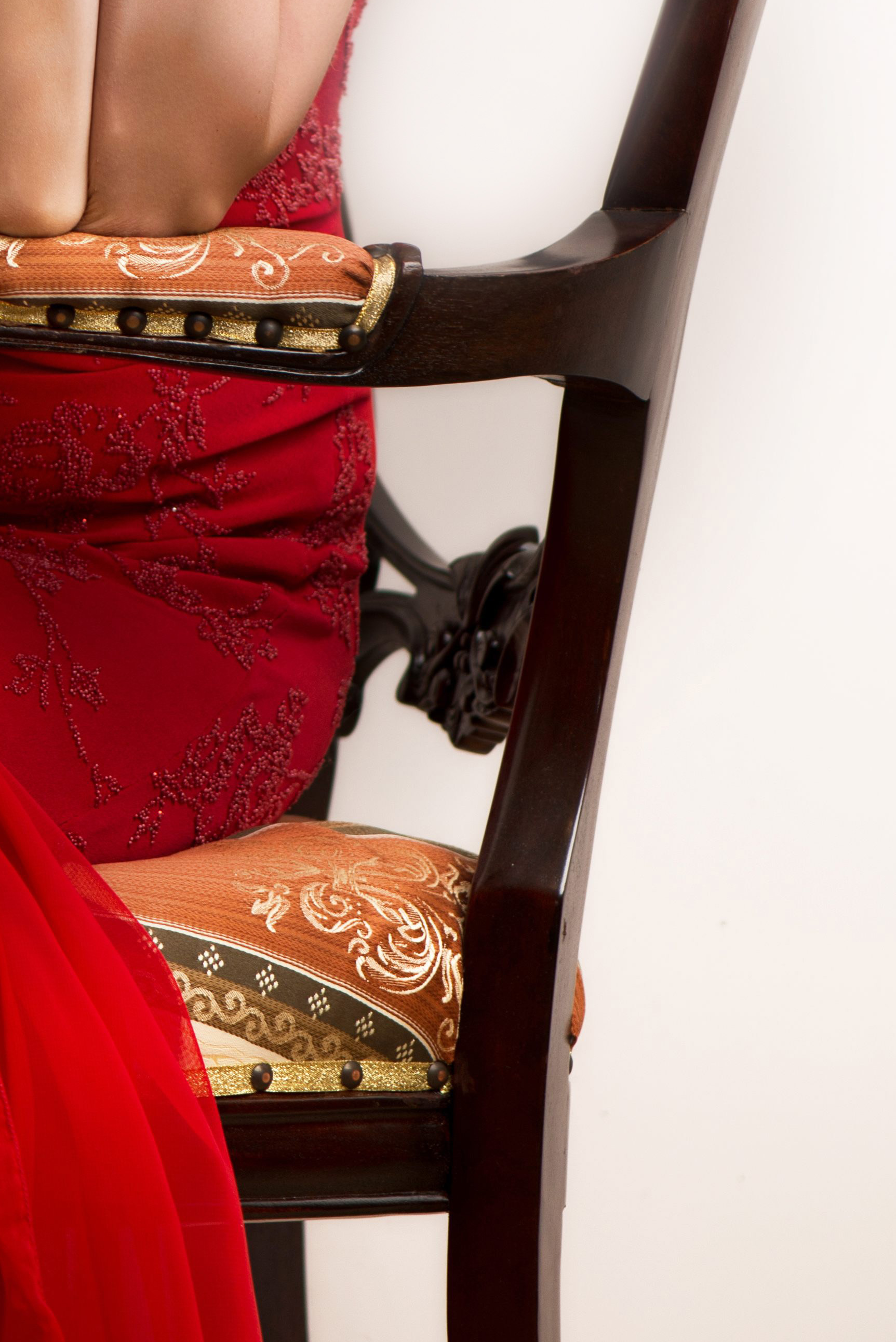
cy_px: -121
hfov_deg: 4.6
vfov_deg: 6.9
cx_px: -316
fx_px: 11154
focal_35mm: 299
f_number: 4.5
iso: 100
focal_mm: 105
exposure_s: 1/100
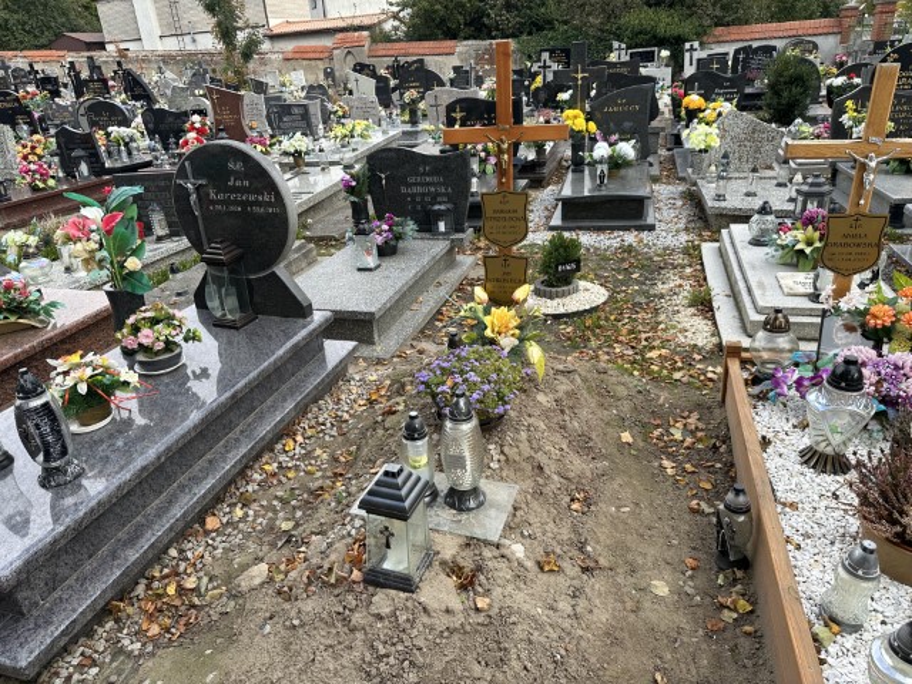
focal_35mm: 24
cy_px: 342
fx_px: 632
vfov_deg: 56.8
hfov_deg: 71.6
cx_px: 456
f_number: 1.78
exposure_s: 1/704
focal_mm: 6.86
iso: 80
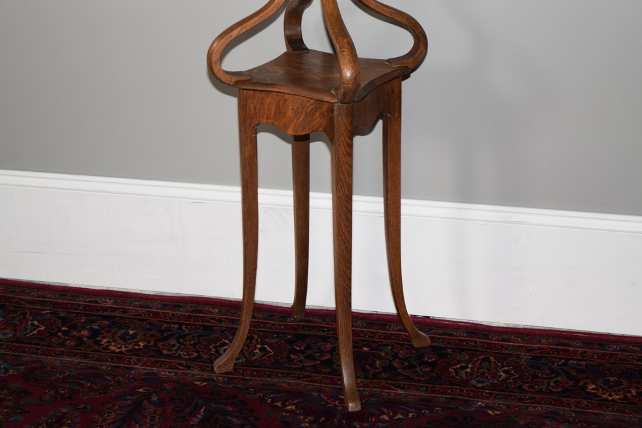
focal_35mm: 82
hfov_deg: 24.6
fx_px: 1471
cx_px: 321
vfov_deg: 16.6
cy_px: 214
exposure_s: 1/80
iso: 800
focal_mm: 55
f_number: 5.6
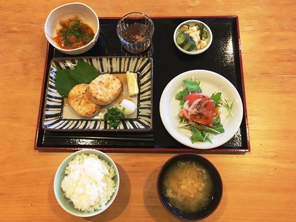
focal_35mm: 30
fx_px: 256
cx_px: 143
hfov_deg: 60.0
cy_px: 113
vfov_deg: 46.8
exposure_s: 1/30
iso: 200
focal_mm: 4.15
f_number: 2.2
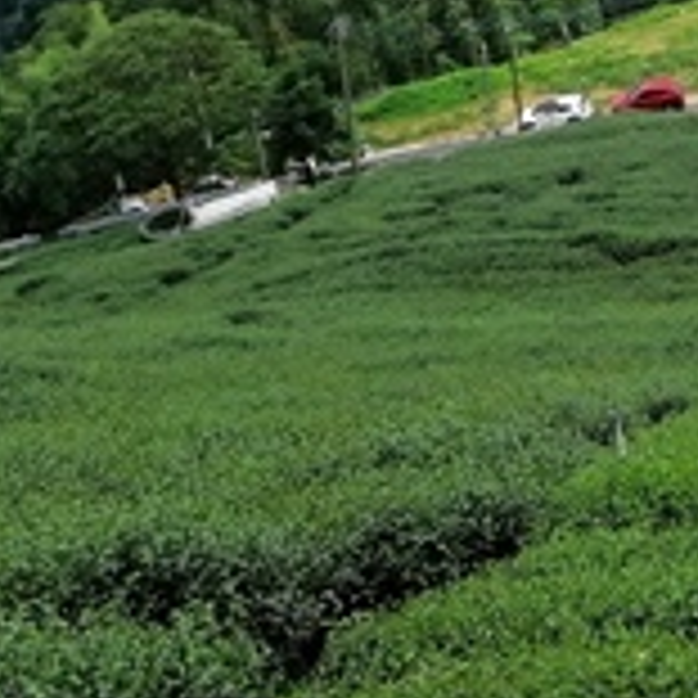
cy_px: -117
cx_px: 869
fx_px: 2030
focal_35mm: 89
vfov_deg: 18.6
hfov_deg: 18.4
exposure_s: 1/665
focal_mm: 3.81
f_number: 2.2
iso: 50
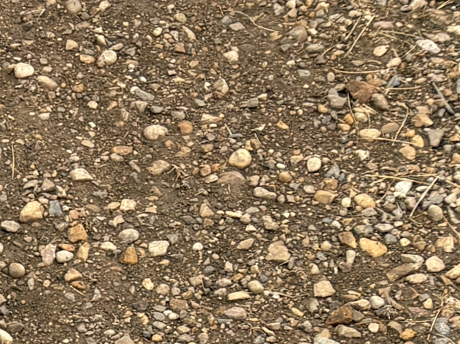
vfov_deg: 10.0
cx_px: -618
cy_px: 814
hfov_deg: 12.2
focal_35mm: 131
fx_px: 1740
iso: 50
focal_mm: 5.96
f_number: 1.6
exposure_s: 1/511
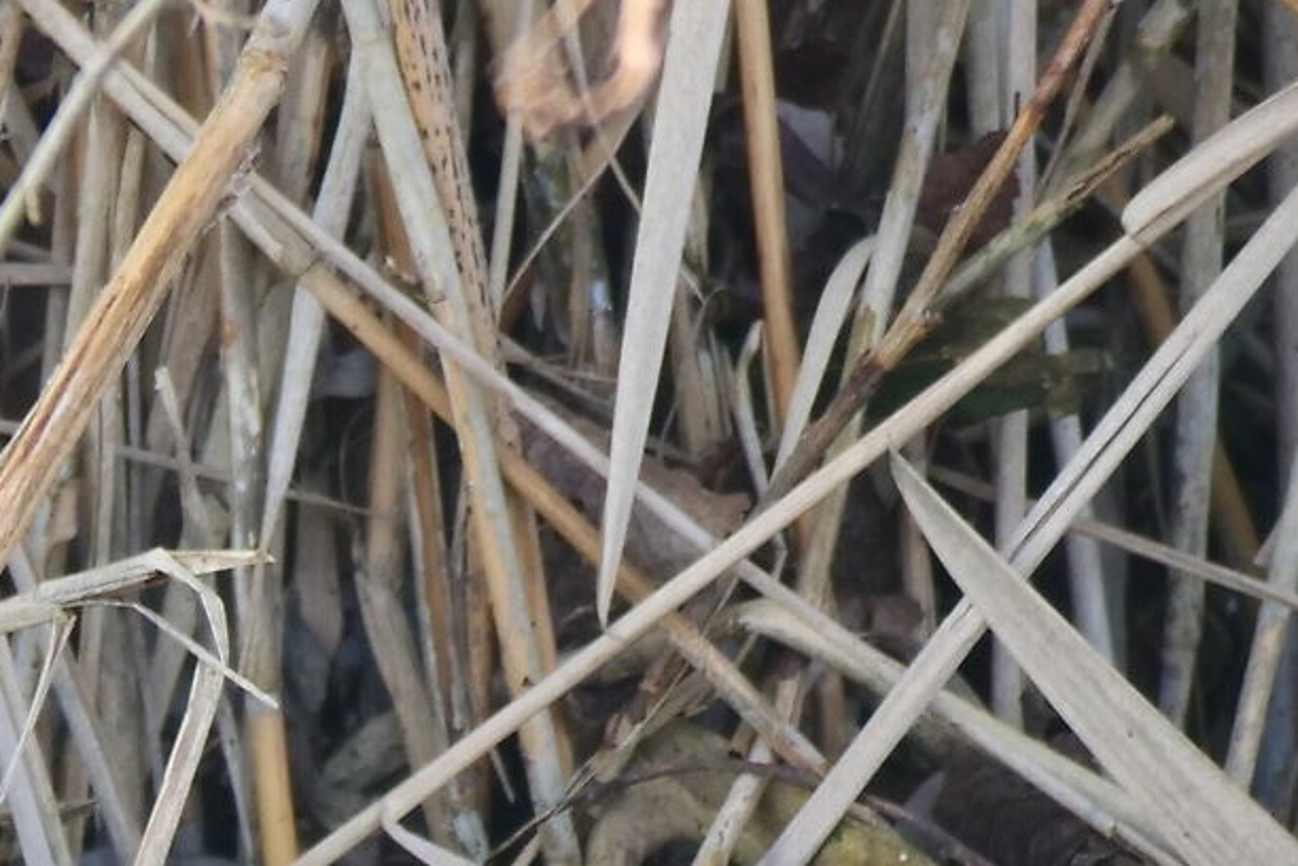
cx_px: -694
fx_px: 117604
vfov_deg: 0.4
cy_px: 862
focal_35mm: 3262
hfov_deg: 0.6
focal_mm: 400
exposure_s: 1/100
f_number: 6.3
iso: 400
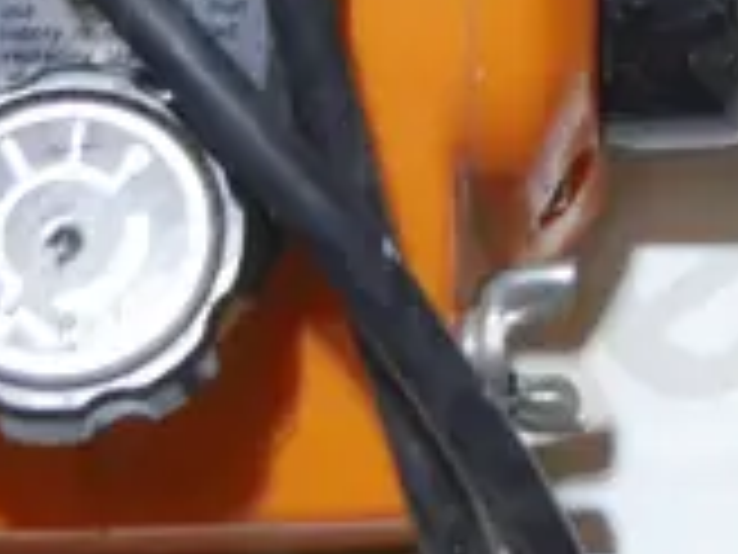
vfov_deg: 7.3
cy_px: -250
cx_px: 1408
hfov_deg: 9.3
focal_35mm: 200
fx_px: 4264
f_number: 3.6
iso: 250
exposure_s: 1/60
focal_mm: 16
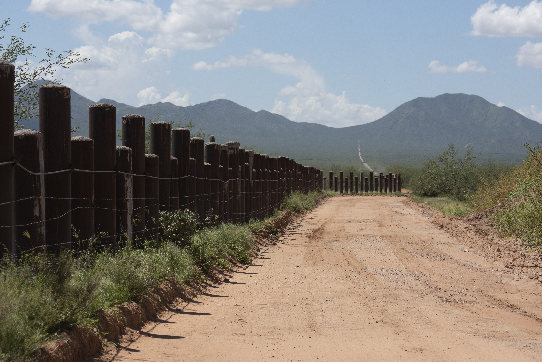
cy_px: 181
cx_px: 271
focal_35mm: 102
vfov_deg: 13.4
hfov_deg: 20.0
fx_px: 1536
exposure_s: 1/800
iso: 400
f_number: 9
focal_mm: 102
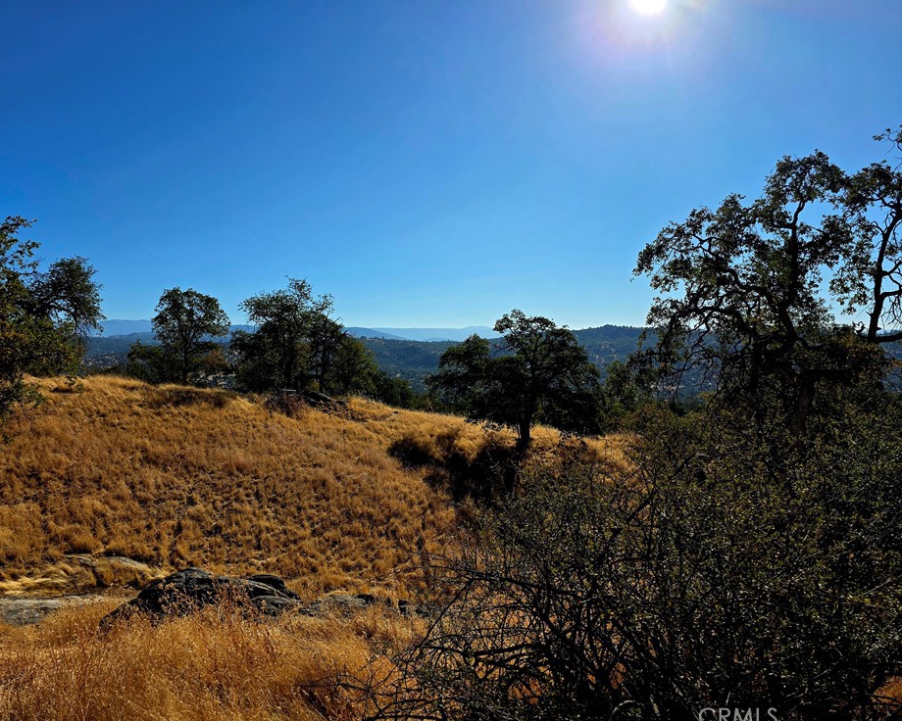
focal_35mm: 25
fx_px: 667
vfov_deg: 56.8
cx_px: 444
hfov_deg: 68.1
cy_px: 355
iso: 64
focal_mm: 6.3
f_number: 1.7
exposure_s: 1/10000
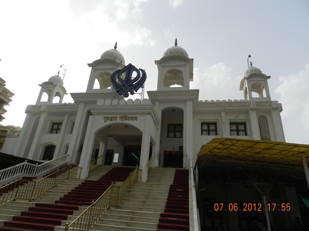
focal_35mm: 23
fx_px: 205
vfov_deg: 58.9
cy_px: 116
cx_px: 154
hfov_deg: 73.9
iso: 160
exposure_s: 1/800
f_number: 4
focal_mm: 4
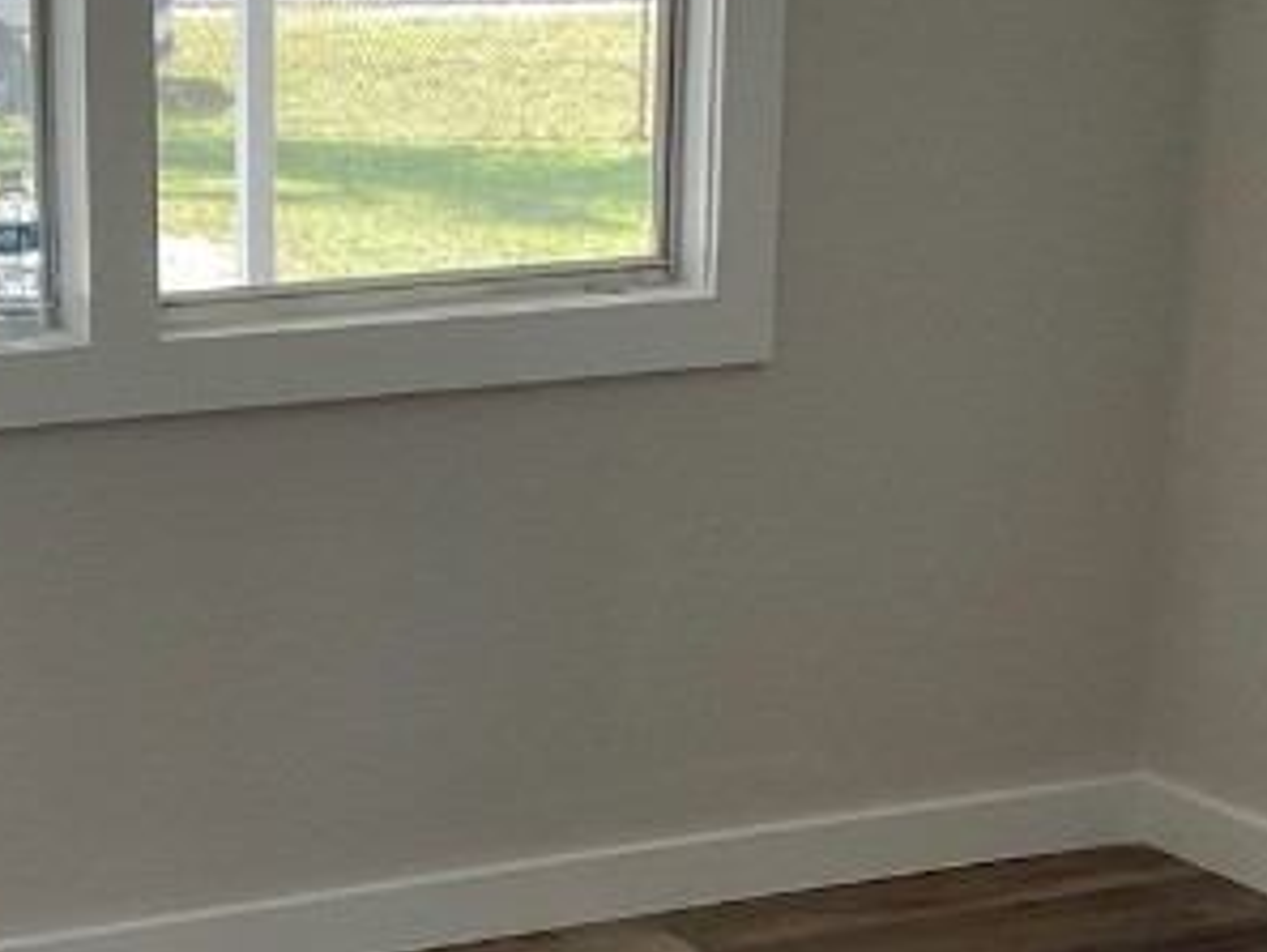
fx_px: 3662
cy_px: 751
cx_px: 209
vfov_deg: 14.7
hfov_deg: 19.4
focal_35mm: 100
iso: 50
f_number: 1.8
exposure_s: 1/60
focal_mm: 3
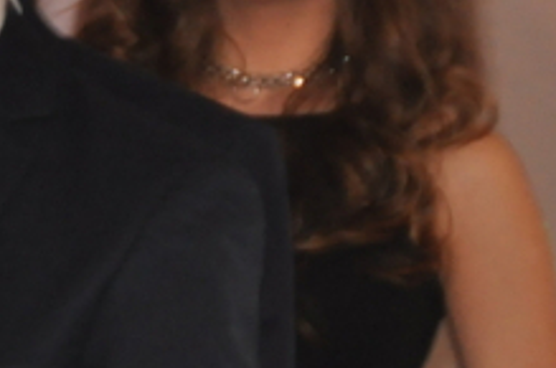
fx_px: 13207
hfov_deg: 2.4
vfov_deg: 1.6
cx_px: -493
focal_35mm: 857
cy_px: 358
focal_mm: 122
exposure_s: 1/60
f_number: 5.6
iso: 800
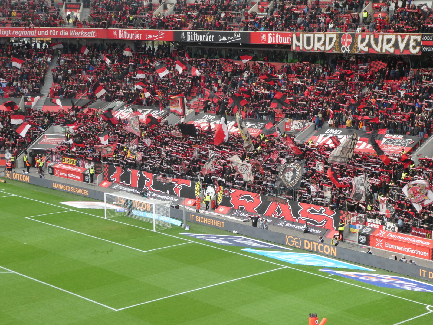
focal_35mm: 70
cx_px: 216
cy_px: 162
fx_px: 876
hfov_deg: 27.8
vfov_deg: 21.0
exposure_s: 1/80
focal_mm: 12.5
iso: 160
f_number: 4.5
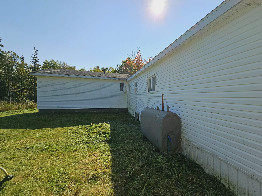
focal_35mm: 13
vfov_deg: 89.9
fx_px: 98
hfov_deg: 106.2
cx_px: 131
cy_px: 98
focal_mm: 2.2
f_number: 2.2
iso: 50
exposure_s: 1/3220
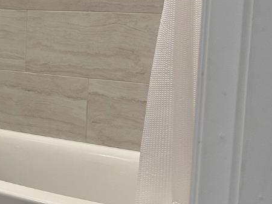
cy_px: 61
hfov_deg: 20.9
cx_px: -132
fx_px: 629
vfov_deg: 18.4
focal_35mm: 80
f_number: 1.78
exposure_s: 1/60
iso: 160
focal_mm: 6.86
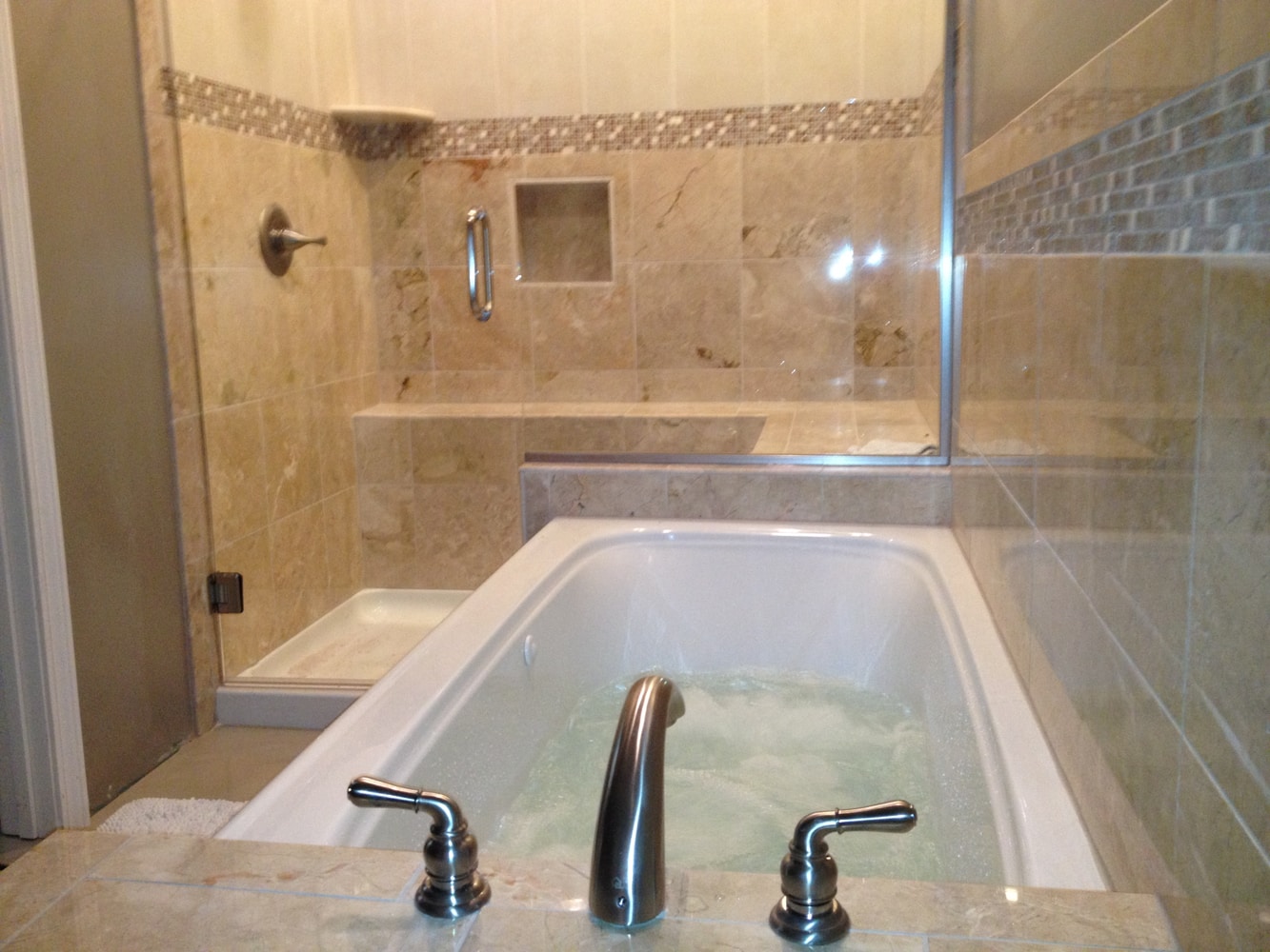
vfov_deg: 40.7
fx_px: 1284
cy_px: 476
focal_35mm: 35
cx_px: 635
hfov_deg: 52.6
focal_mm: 4.28
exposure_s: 1/20
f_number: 2.4
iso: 200
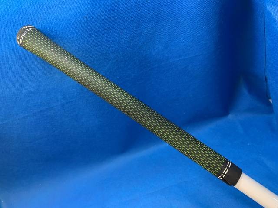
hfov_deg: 67.3
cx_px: 139
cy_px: 104
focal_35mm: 26
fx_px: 209
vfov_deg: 53.1
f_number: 1.8
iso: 100
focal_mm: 4.25
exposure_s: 1/60
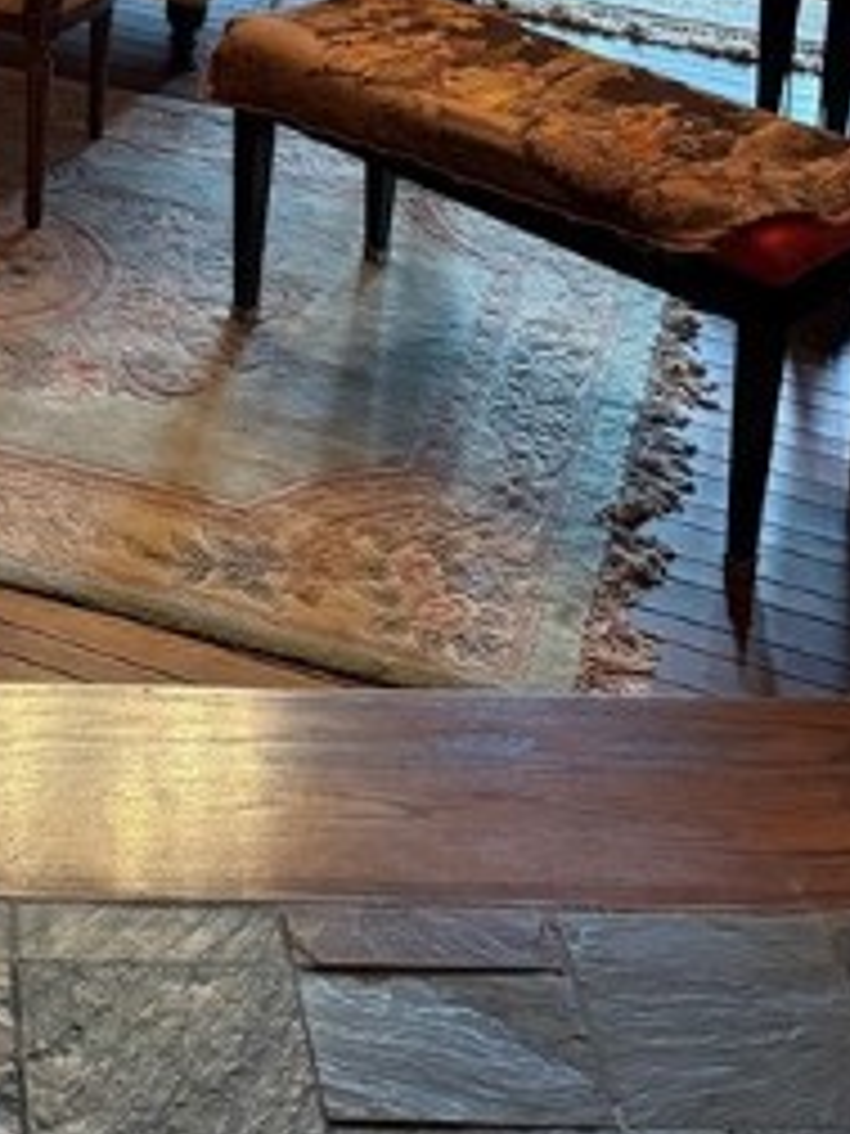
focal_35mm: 73
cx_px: -67
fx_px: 2390
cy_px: -432
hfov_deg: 19.4
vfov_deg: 23.0
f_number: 1.78
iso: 500
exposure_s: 1/60
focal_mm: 6.76
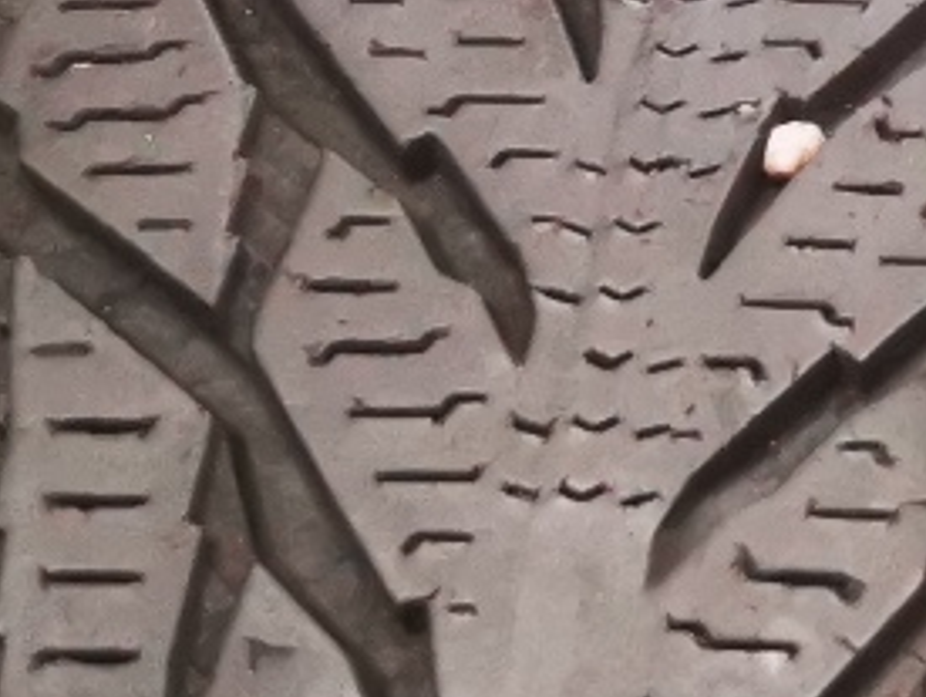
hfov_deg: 12.1
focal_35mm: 143
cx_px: 1931
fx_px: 3830
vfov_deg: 10.2
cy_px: -125
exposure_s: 1/33.3
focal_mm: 5.56
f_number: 1.6
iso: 320
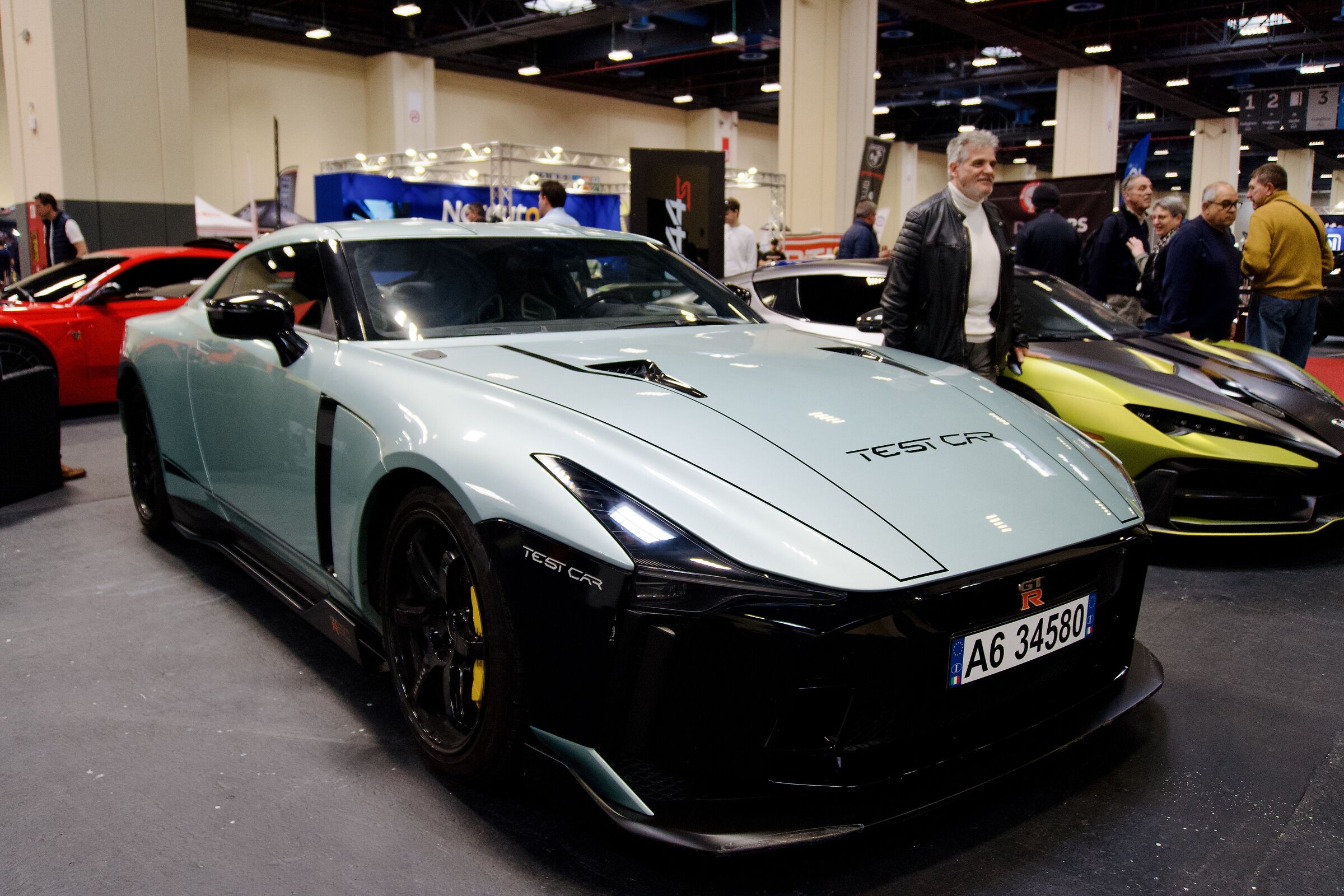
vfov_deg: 43.6
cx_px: 672
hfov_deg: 61.9
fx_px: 1120
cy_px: 448
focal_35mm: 30
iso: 1250
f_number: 4
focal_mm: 20
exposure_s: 1/160
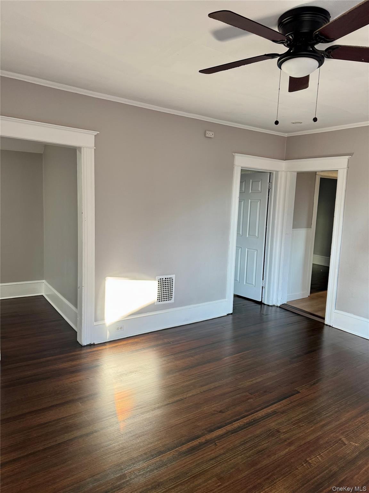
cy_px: 246
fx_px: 341
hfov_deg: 56.8
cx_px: 184
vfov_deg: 71.6
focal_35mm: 24
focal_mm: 6.76
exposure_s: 1/121
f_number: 1.78
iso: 200
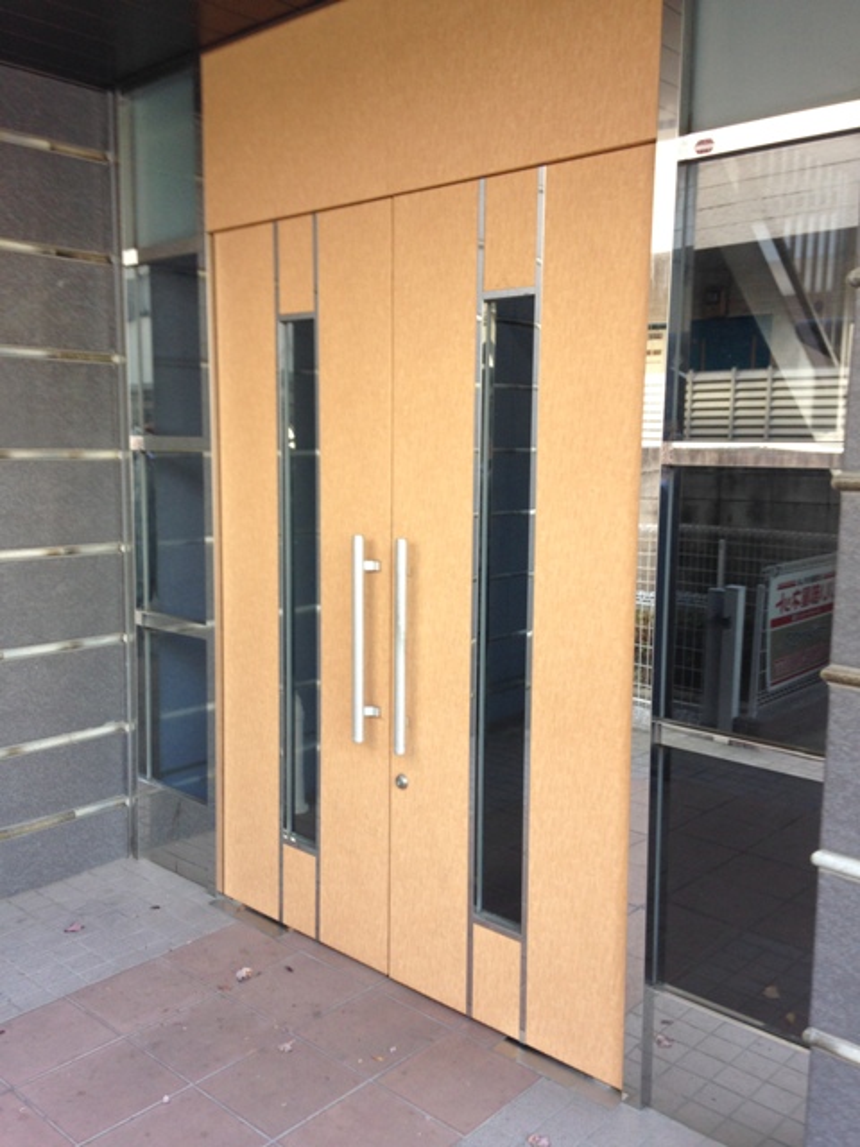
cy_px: 574
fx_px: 1093
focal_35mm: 33
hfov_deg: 42.9
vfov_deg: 55.4
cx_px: 430
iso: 50
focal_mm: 4.12
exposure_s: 1/40
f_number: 2.4
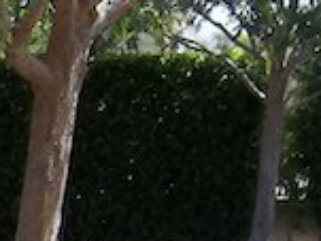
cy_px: 284
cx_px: -631
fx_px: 3873
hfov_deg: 4.6
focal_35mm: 418
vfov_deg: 3.5
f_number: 4
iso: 64
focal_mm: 11.3
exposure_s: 1/250
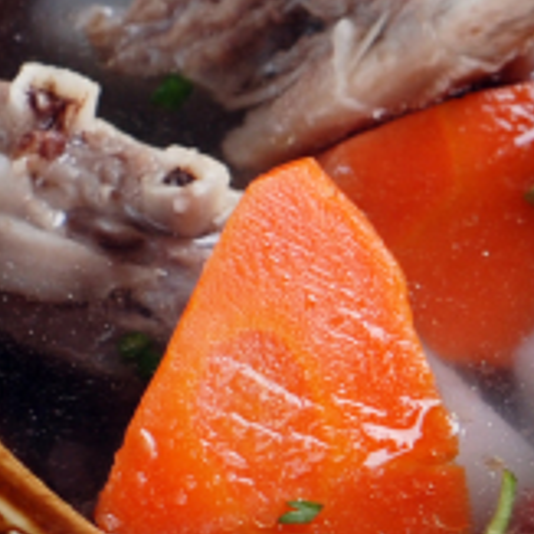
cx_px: 1179
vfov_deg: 3.7
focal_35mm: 480
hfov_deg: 3.6
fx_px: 8377
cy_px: 329
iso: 100
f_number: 8
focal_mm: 60
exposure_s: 1/125
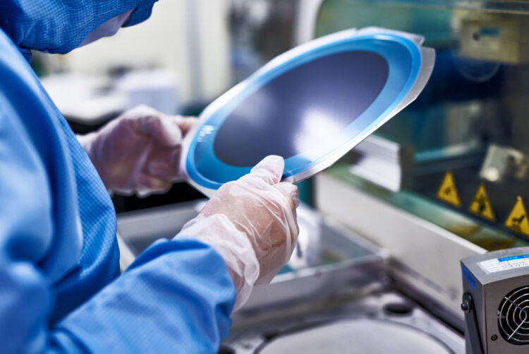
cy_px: 177
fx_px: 735
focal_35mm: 50
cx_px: 264
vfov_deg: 27.0
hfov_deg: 39.6
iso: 500
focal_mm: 50
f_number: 2.5
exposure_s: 1/250
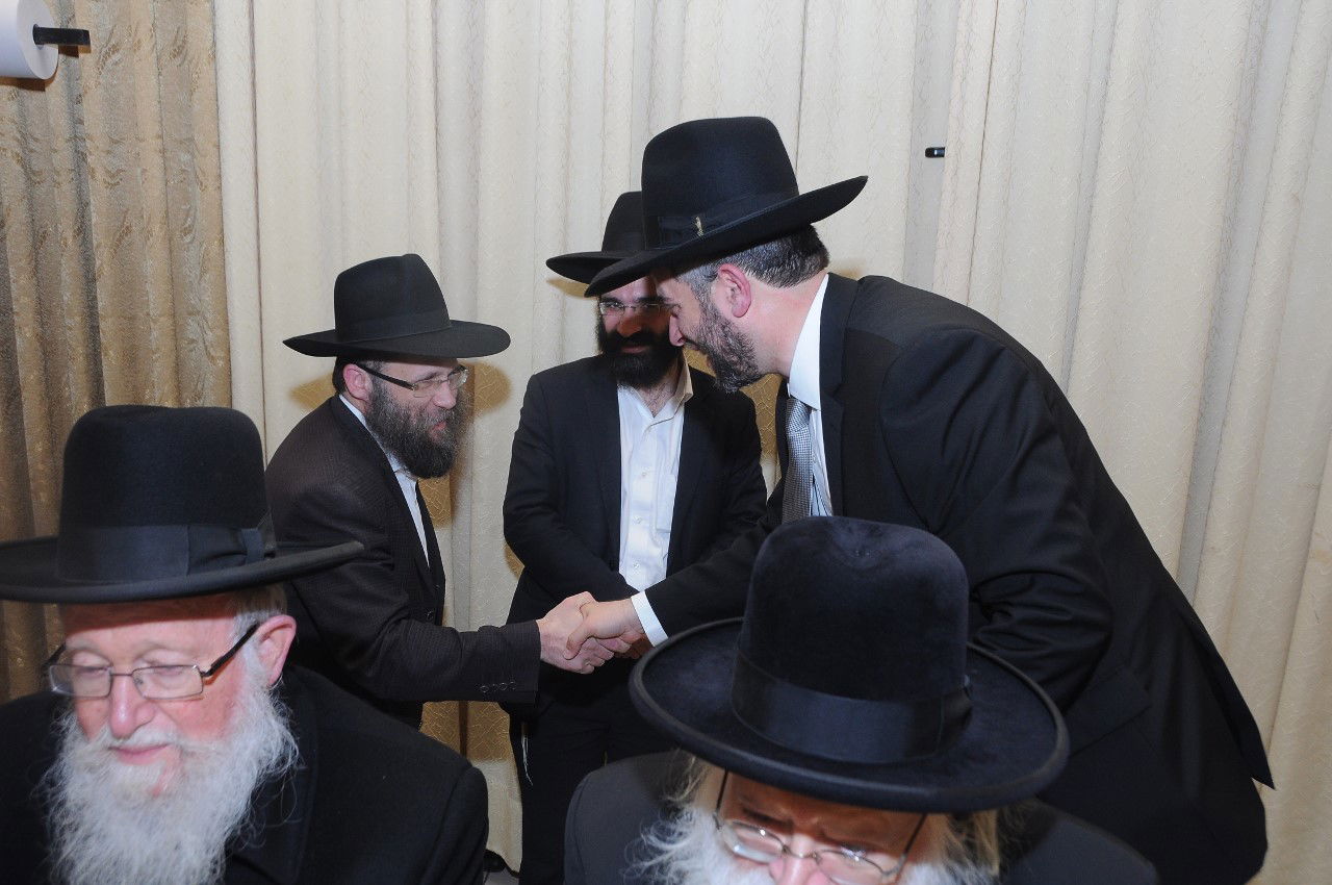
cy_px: 442
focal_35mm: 33
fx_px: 1219
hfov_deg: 57.3
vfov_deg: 39.9
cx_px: 666
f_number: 6.3
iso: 500
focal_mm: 22
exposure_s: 1/100
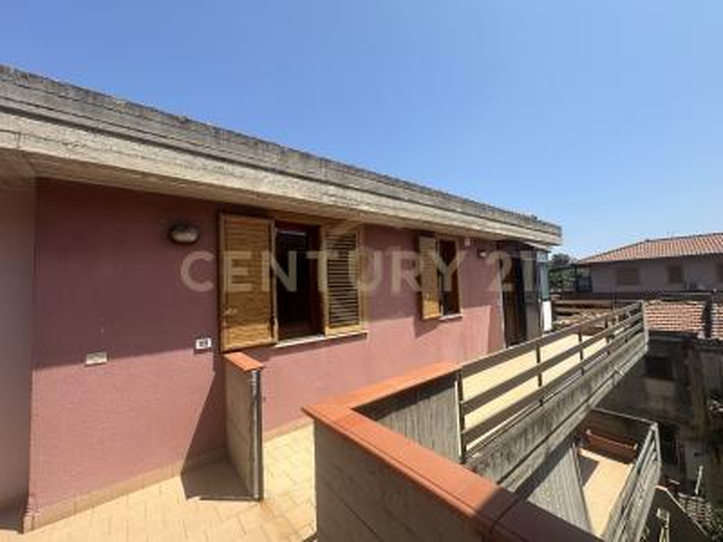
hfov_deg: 102.1
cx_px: 362
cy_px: 271
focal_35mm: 14
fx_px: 292
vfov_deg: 85.7
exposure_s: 1/1531
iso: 40
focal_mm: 2.22
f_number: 2.2
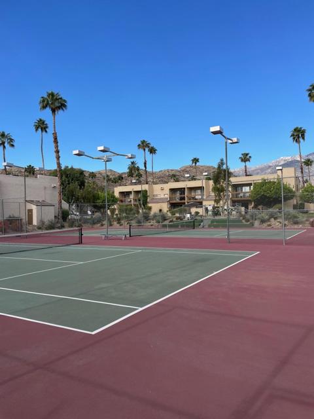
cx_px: 157
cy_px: 210
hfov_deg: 53.1
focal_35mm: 26
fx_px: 314
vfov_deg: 67.3
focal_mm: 4.2
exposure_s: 1/2398
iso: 32
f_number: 1.6
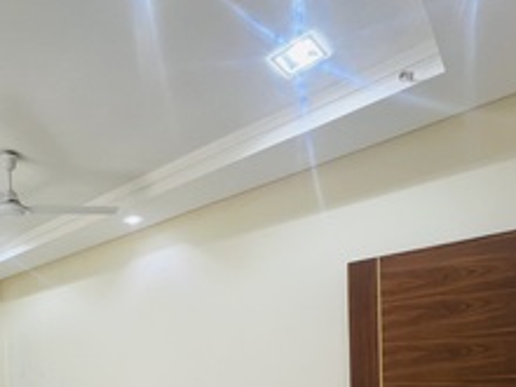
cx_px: 123
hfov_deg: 61.3
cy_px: 386
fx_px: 402
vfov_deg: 44.0
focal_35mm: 27
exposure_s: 1/50
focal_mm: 1.57
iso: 40
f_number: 1.8
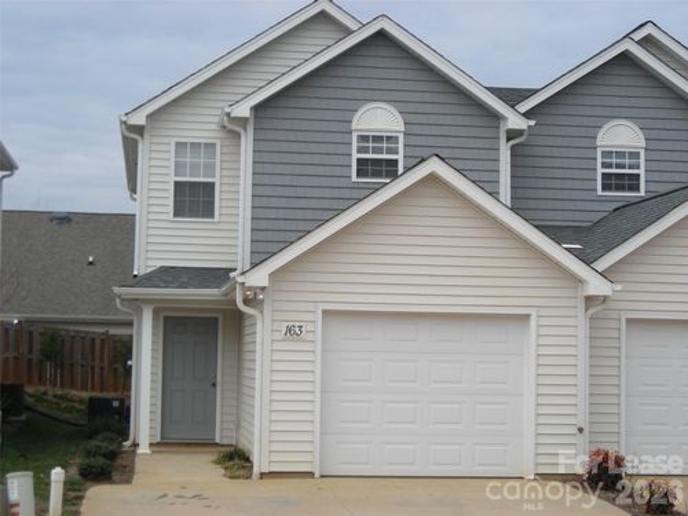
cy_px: 258
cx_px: 344
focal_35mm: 77
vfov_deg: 19.1
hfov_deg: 25.3
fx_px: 1530
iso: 50
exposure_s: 1/341
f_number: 4.2
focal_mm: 12.7
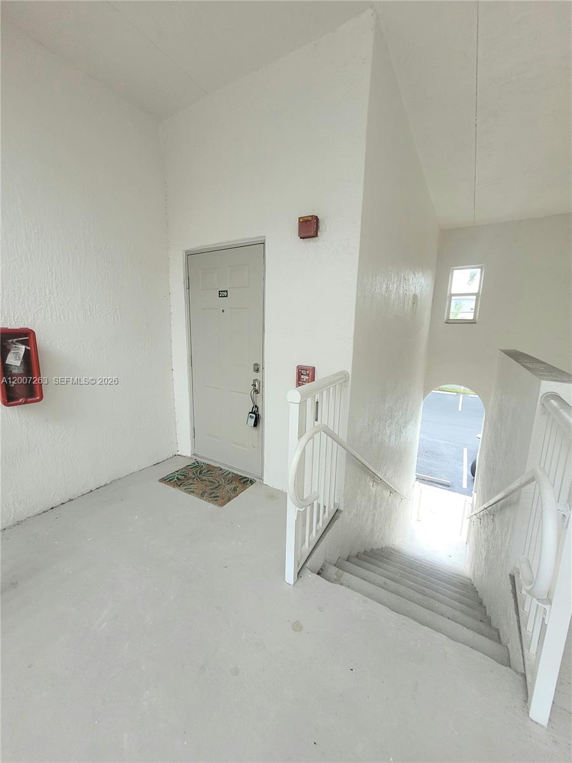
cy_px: 382
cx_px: 286
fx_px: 286
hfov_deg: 89.9
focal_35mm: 13
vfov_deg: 106.2
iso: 80
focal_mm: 1.74
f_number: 2.2
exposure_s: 1/120
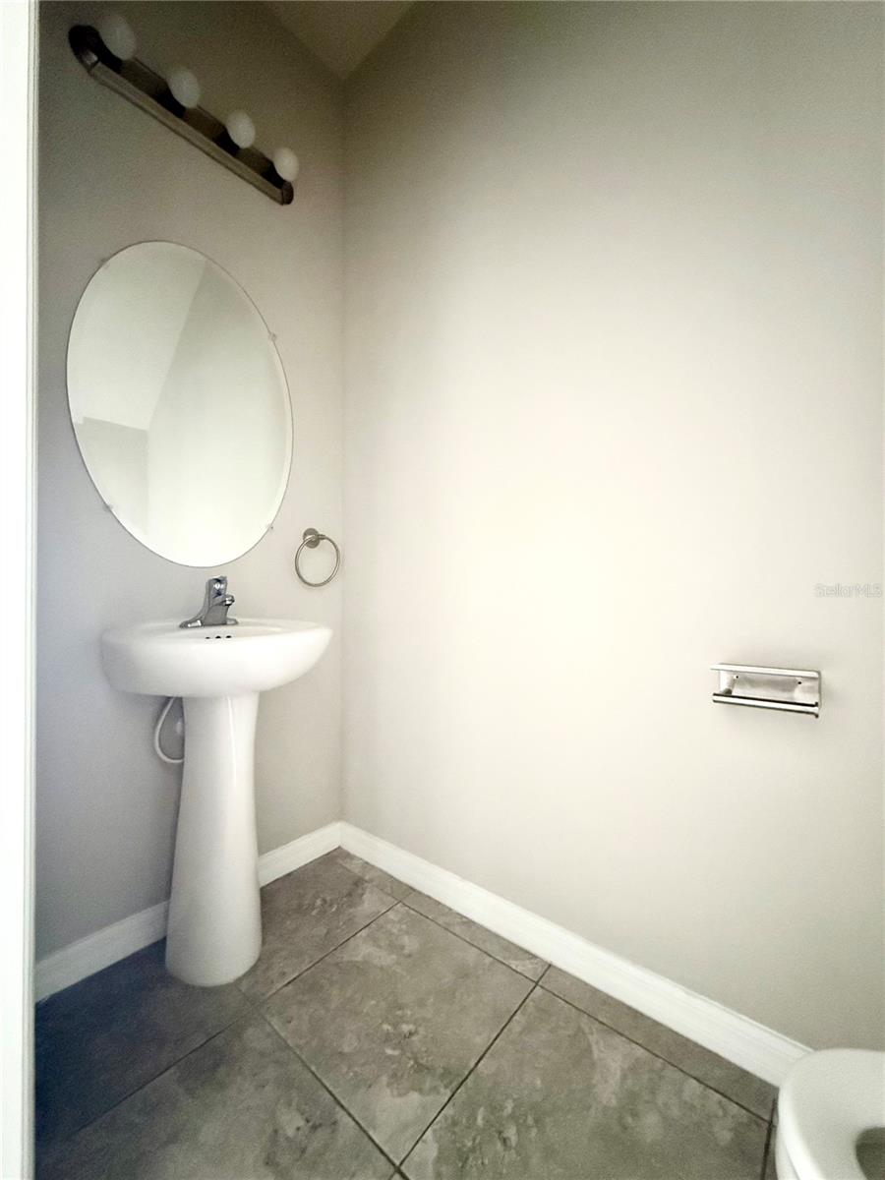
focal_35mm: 14
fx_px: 477
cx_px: 442
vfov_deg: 102.1
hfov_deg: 85.7
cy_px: 590
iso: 1250
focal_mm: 2.22
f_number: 2.2
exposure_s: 1/60
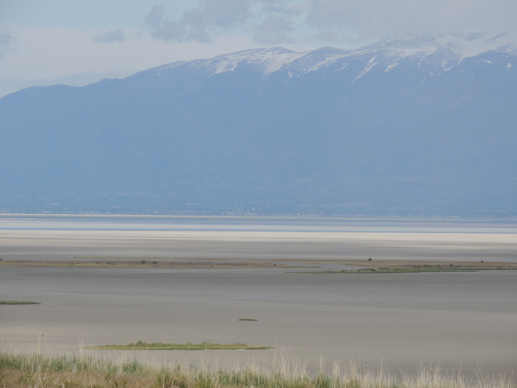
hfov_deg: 7.9
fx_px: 3734
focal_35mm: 250
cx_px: 258
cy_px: 194
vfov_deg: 5.9
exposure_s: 1/800
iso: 100
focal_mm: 44.5
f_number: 4.7
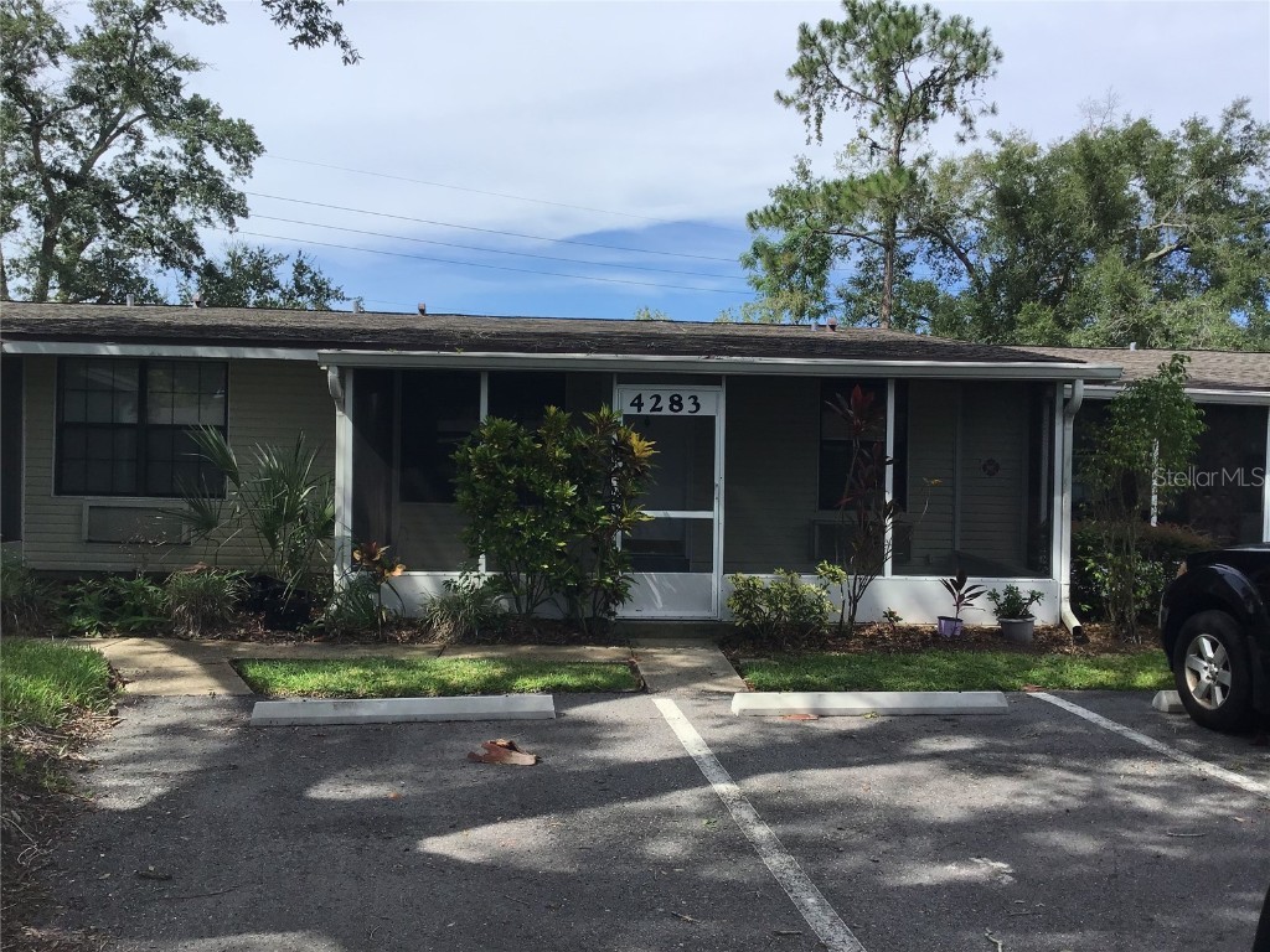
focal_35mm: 31
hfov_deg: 58.4
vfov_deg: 45.4
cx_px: 635
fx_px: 1137
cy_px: 476
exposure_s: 1/1031
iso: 25
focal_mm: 3.3
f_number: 2.4
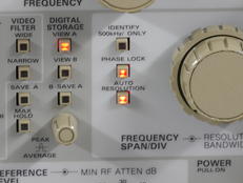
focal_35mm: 484
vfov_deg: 3.1
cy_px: 99
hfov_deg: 4.1
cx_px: 109
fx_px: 3403
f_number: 8
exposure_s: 1/2
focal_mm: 140
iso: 200
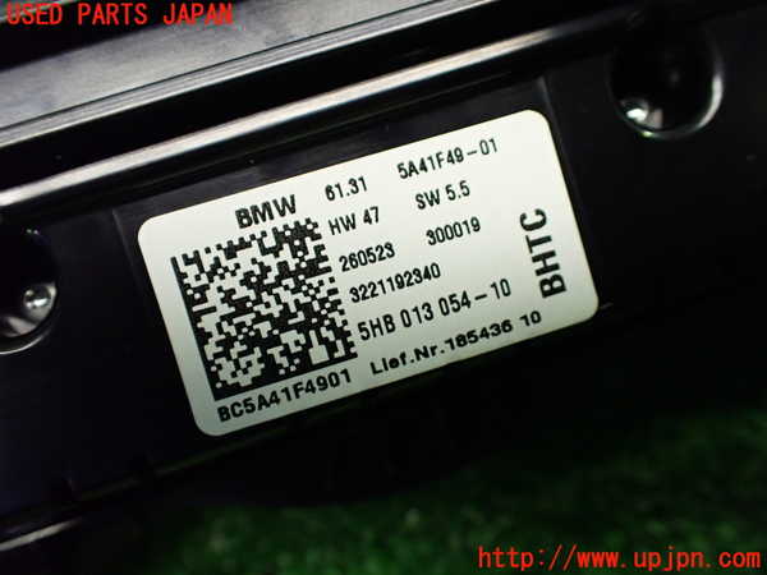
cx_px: 384
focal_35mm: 30
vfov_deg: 46.8
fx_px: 665
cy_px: 288
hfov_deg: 60.0
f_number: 2.3
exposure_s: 1/125
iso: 640
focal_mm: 5.4
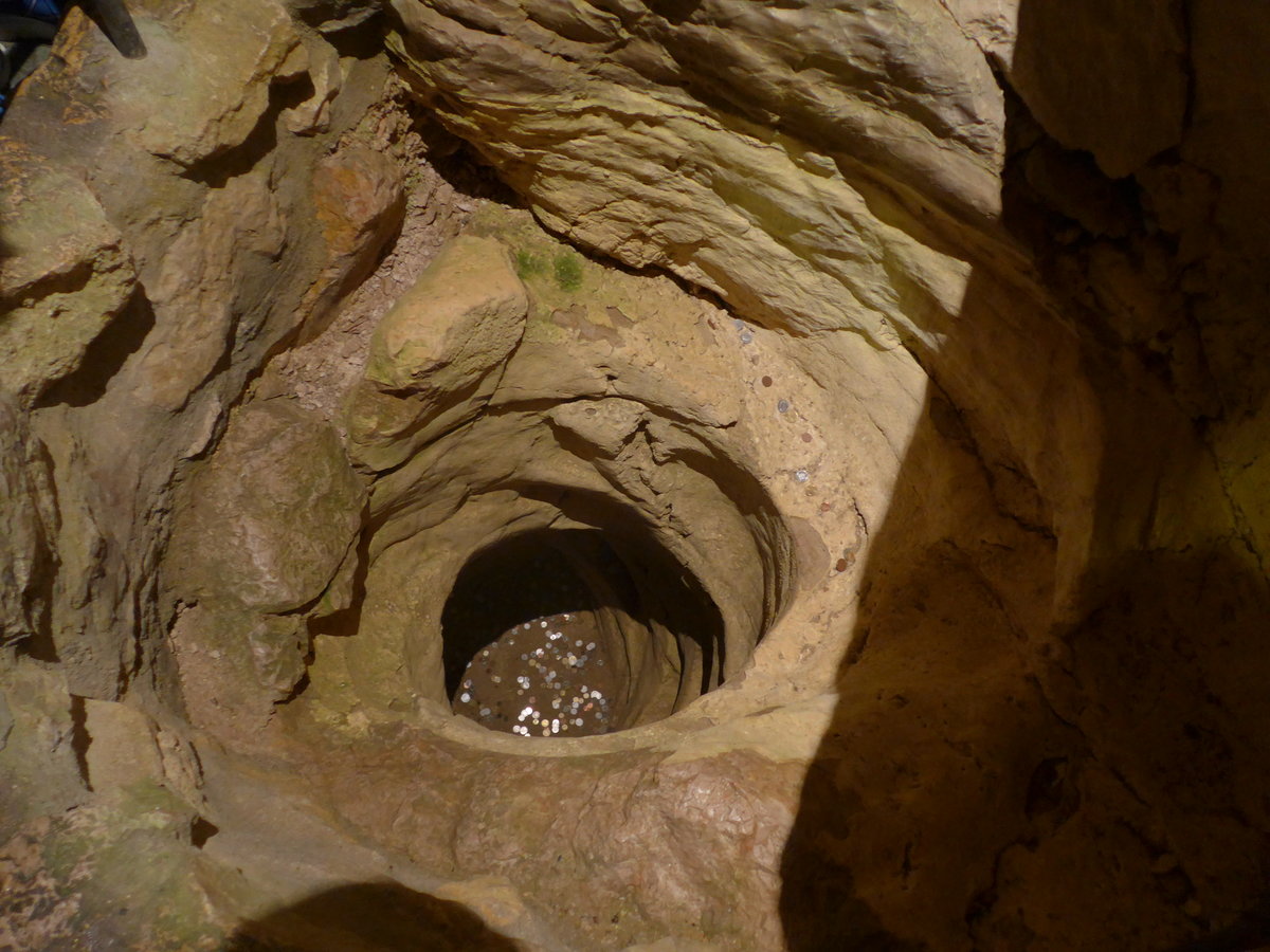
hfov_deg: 61.7
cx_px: 635
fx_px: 1064
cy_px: 476
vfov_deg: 48.2
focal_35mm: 29
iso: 400
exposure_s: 1/8
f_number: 2
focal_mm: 6
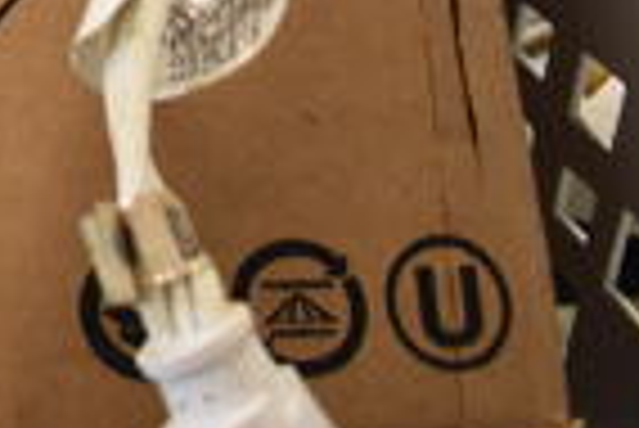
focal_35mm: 116
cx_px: -585
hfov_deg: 14.9
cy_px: -356
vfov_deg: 11.0
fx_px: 2061
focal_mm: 18
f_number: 3.5
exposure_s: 1/200
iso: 800
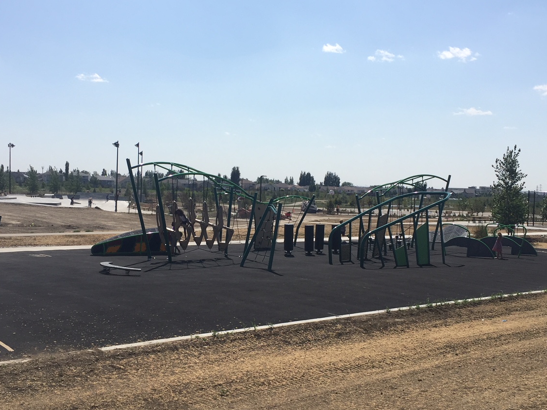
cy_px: 212
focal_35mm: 42
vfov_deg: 34.3
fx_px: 664
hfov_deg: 44.8
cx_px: 267
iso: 32
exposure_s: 1/2639
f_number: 2.2
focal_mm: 4.15
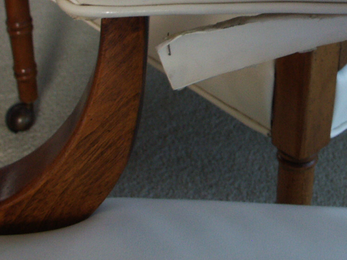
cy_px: 20
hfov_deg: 26.4
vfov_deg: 20.0
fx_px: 722
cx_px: 292
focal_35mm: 72
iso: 100
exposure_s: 1/10
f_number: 4.5
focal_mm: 7.2
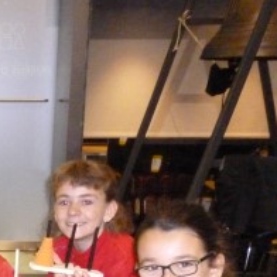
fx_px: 733
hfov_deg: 19.5
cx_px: -99
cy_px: 314
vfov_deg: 20.3
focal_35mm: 81
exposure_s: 1/60
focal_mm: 5
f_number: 3.1
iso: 1000
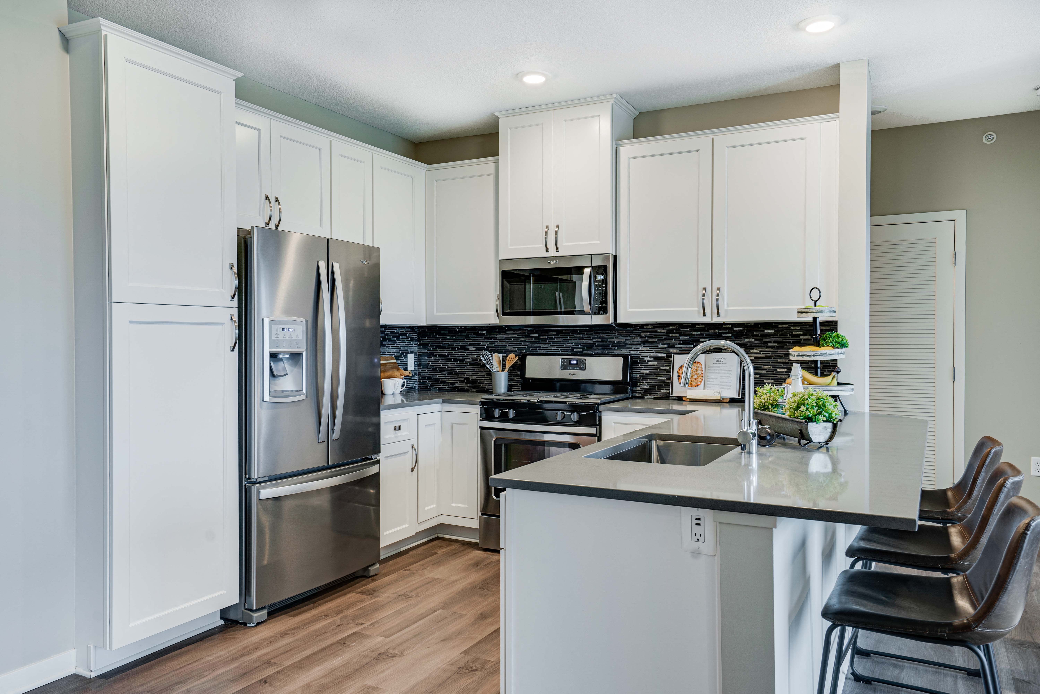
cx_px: 520
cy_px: 347
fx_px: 780
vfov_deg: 47.9
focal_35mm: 27
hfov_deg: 67.4
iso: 100
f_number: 8
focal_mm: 27
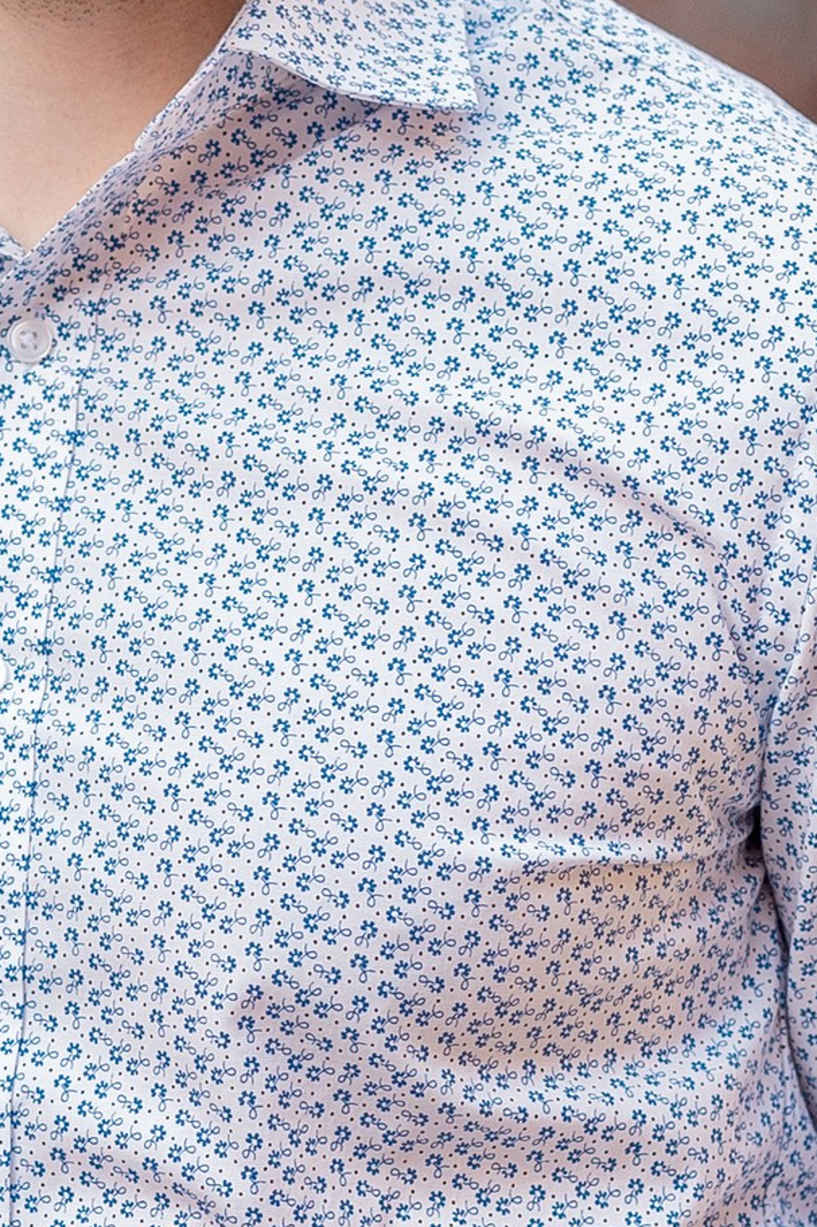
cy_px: 705
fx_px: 7190
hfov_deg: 6.5
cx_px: -179
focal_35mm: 211
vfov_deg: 9.8
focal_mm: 50
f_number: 3.5
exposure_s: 1/250
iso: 320
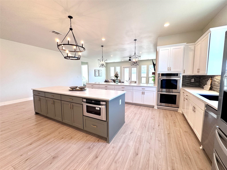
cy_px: 85
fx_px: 92
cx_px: 114
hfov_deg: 102.1
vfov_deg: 85.7
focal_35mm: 14
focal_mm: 2.22
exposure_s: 1/120
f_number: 2.2
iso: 100
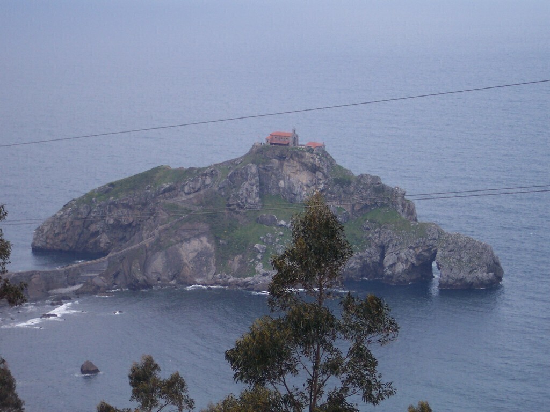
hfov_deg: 17.3
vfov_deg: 13.0
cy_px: 206
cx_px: 275
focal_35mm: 114
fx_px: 1811
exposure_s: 1/500
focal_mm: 24
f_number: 4.8
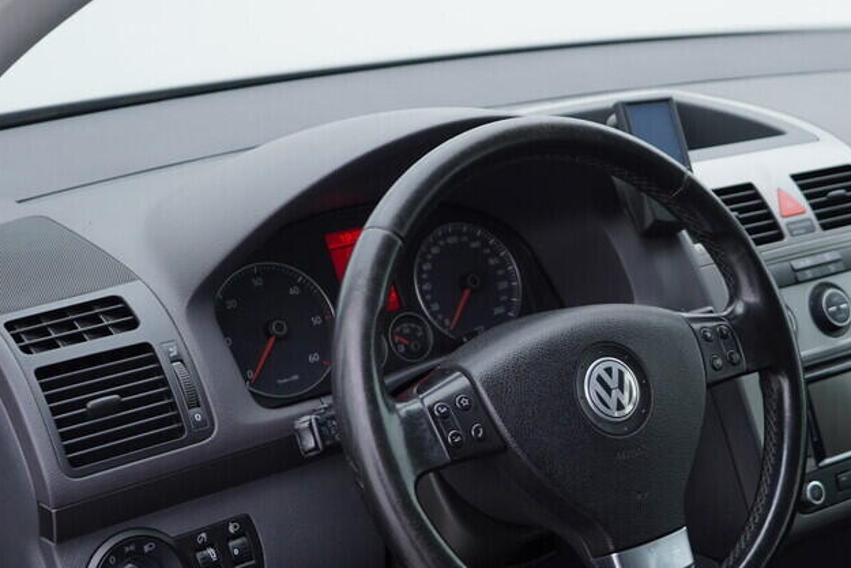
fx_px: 1395
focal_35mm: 59
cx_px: 560
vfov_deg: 22.9
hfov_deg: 33.7
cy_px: 368
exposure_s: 1/50
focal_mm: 24
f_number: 3.2
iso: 125
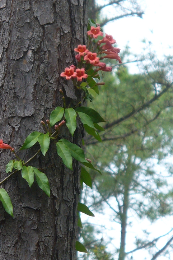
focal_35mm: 337
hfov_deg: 4.1
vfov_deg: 6.1
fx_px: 2431
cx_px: 39
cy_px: 126
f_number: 4.1
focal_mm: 27.6
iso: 80
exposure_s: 1/200
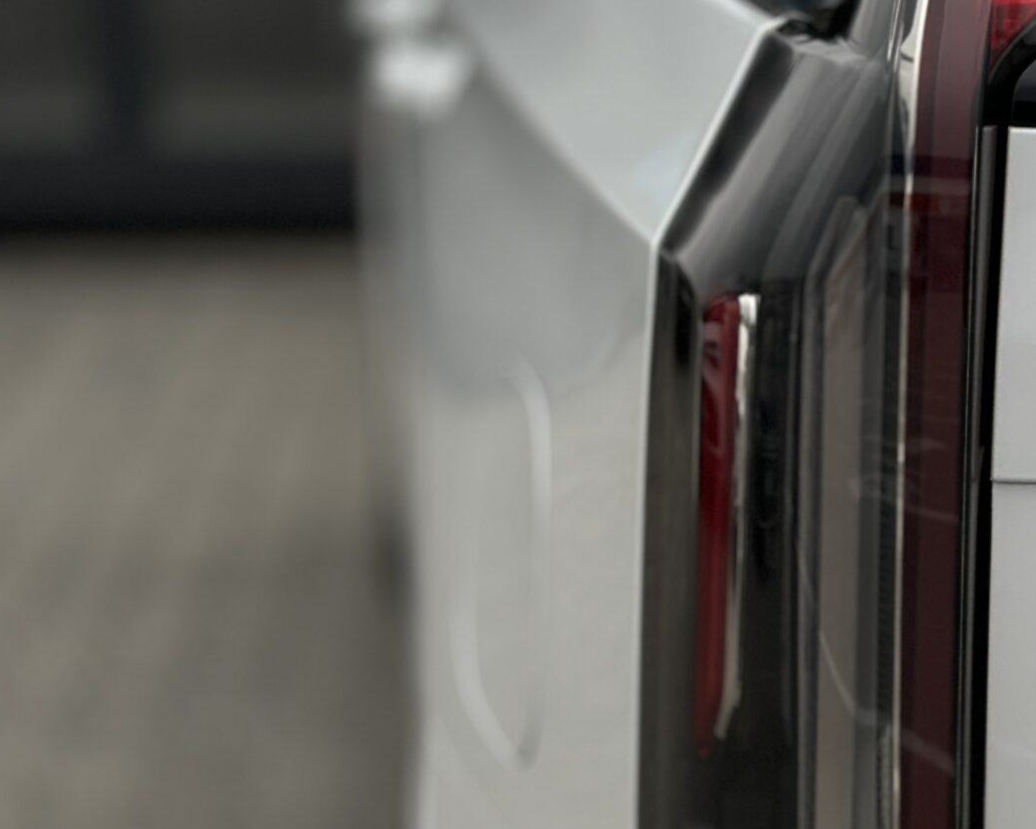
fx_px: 3525
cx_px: 932
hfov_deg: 16.5
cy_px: 524
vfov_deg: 13.4
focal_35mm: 115
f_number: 1.78
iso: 80
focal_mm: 6.86
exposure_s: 1/254
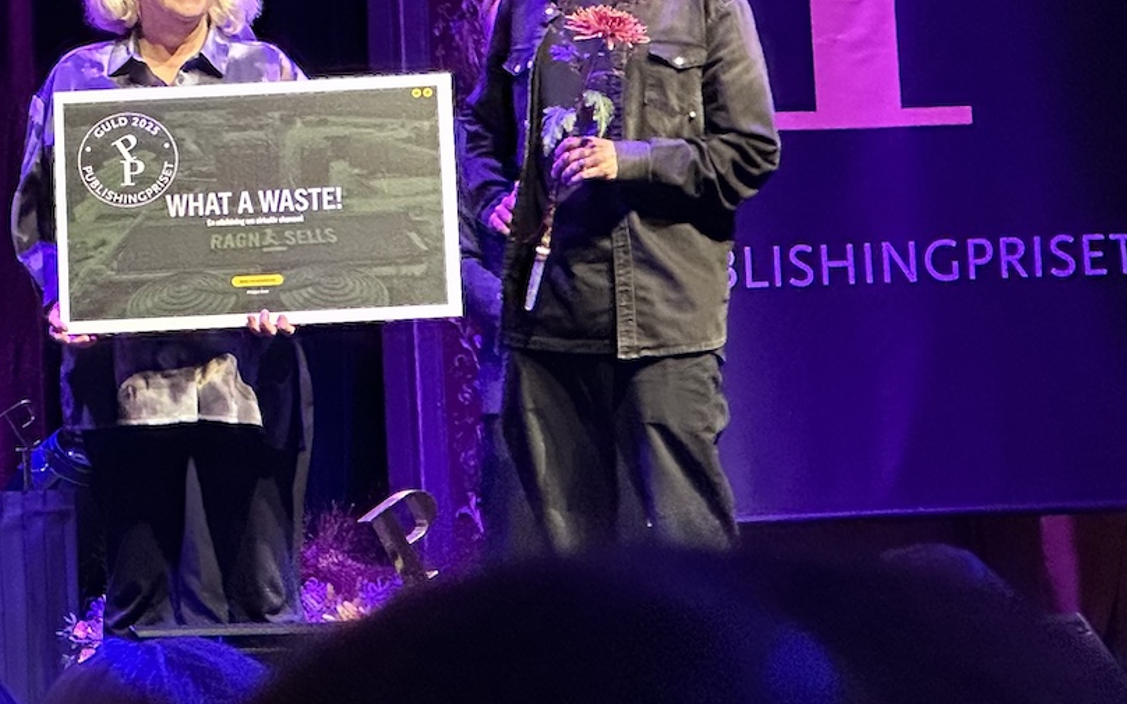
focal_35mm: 202
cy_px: 332
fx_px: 6204
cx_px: 88
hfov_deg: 10.3
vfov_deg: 6.5
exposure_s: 1/41
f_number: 2.8
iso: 1250
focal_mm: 9
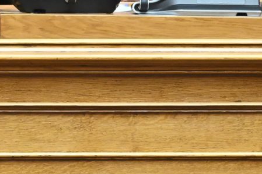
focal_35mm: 913
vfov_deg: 1.5
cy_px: 142
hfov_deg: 2.3
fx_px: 6642
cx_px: -145
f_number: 5.6
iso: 4500
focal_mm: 200
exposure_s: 1/250
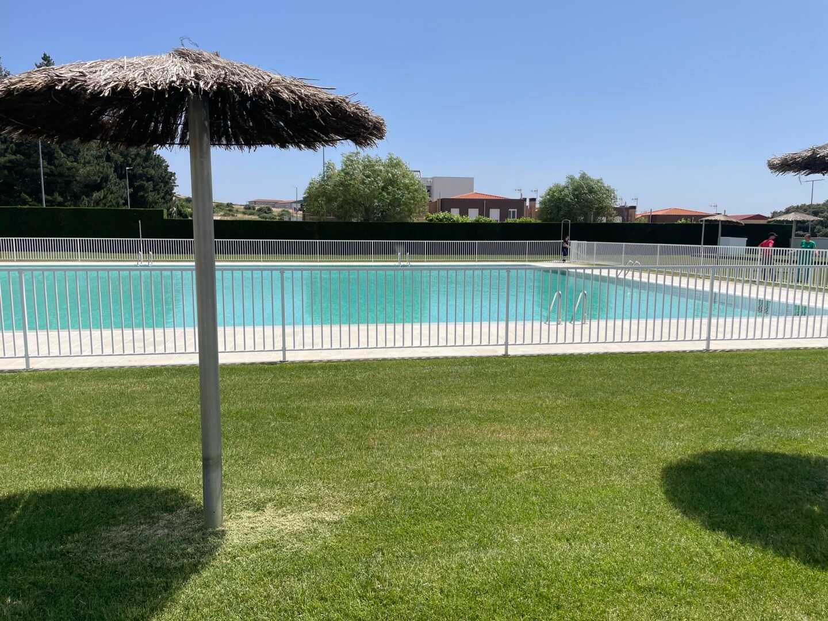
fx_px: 622
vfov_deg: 53.1
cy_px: 310
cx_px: 414
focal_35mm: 26
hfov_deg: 67.3
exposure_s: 1/4464
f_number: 1.6
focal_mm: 4.2
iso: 32
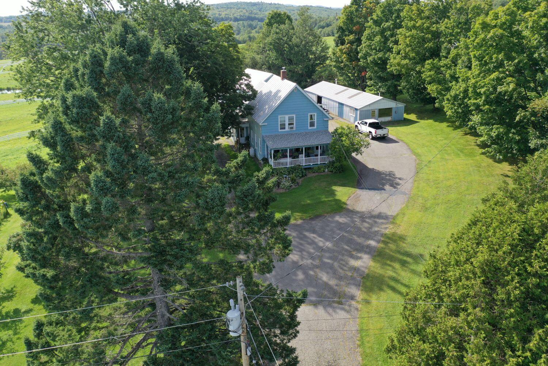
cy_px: 183
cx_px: 274
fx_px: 426
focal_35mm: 28
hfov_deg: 65.5
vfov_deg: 46.4
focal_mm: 10.26
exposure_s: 1/80
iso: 100
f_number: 3.5
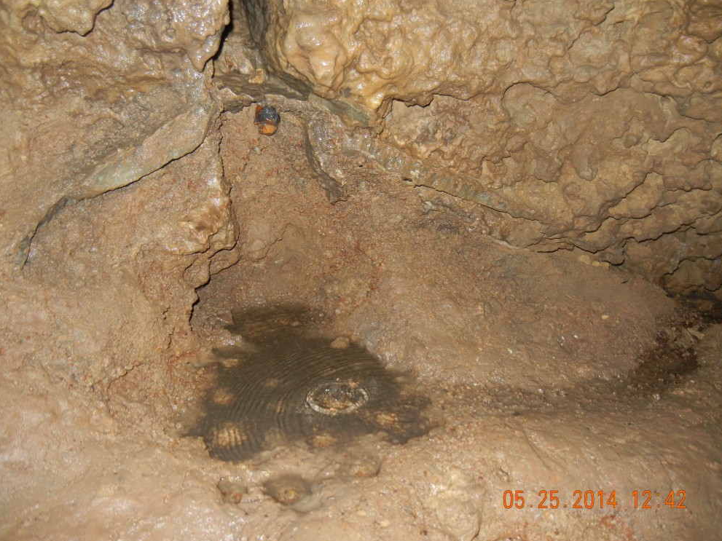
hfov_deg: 58.4
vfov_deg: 45.4
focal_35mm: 31
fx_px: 647
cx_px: 359
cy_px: 278
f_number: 3.5
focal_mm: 5.4
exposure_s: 1/30
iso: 200
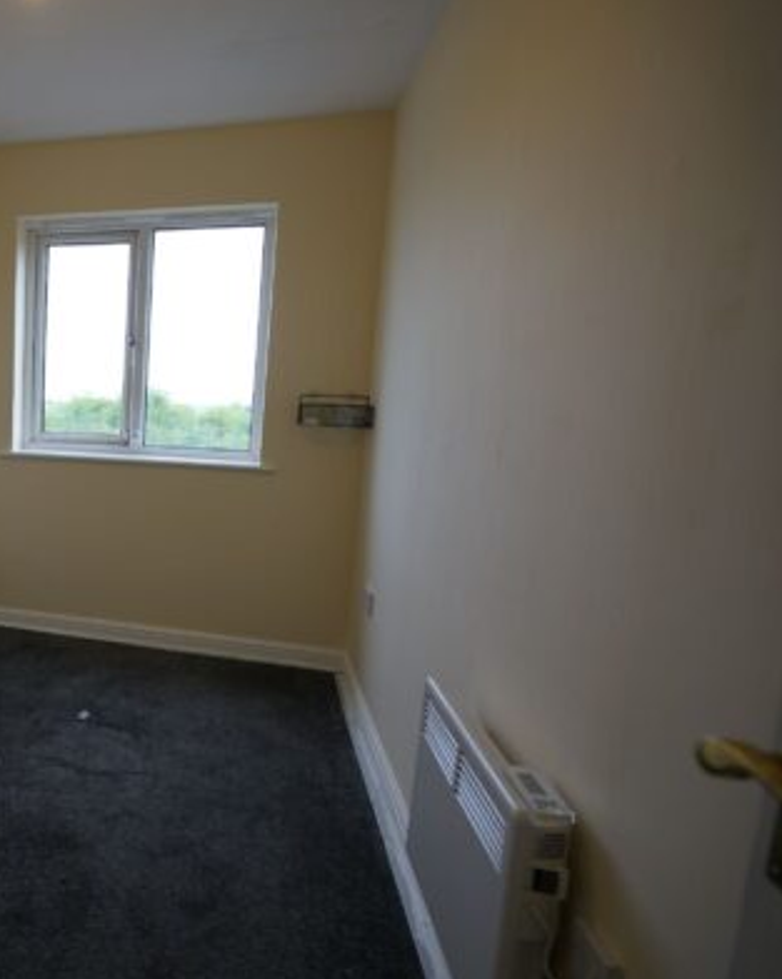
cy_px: 490
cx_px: 55
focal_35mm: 23
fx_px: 666
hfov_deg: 52.2
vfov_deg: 72.6
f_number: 4
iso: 125
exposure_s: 1/60
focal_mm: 16
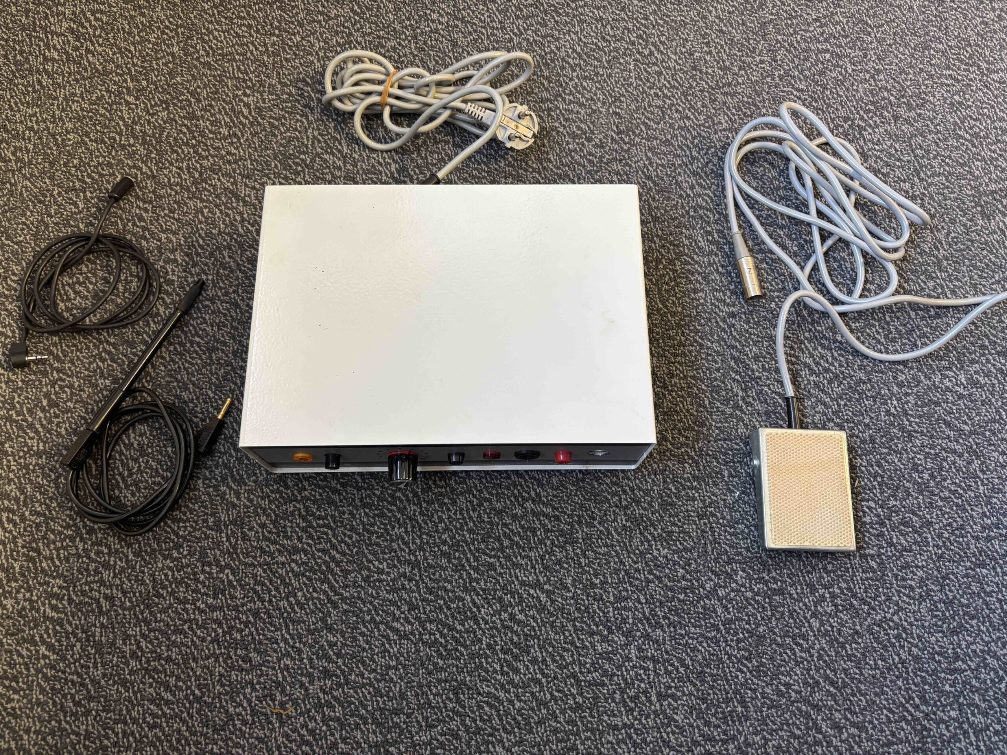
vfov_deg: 53.1
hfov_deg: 67.3
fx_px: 756
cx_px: 504
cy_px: 378
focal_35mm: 26
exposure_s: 1/50
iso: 250
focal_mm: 5.96
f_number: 1.6
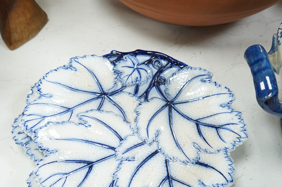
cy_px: 128
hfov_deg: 38.1
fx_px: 407
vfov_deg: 25.8
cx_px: 115
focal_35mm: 52
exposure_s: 1/125
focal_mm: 37
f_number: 6.3
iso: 2500
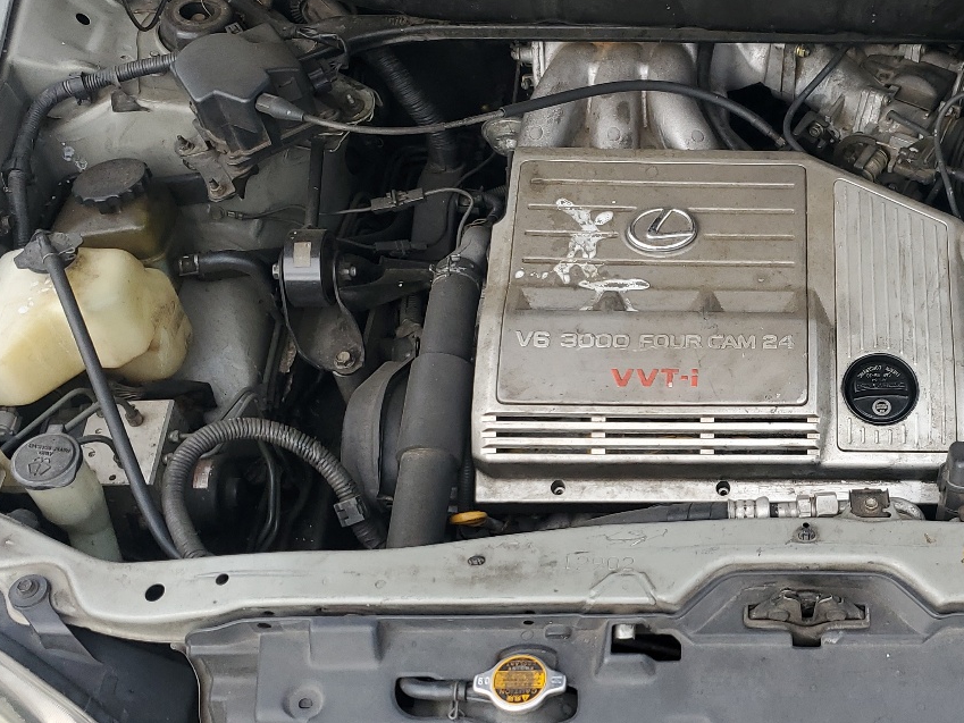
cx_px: 783
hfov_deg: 37.4
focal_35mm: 49
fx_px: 1365
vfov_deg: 29.6
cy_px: 437
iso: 50
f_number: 1.5
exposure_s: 1/556
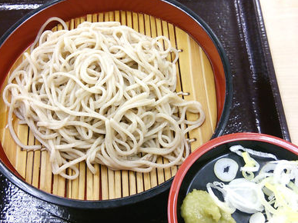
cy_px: 113
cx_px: 150
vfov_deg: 45.4
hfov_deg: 58.4
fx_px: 267
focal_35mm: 31
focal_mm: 4.06
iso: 64
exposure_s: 1/59
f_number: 1.94
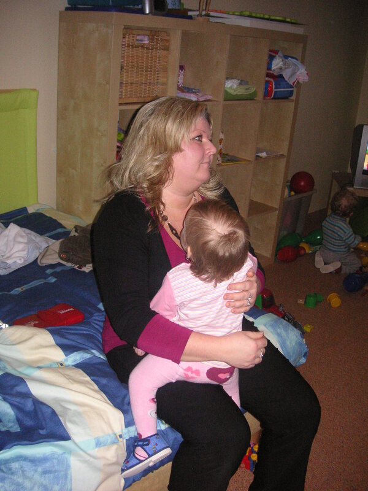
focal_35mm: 37
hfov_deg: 38.7
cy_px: 246
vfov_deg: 50.1
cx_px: 184
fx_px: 524
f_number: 2.8
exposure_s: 1/45
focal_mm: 6.1
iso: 160
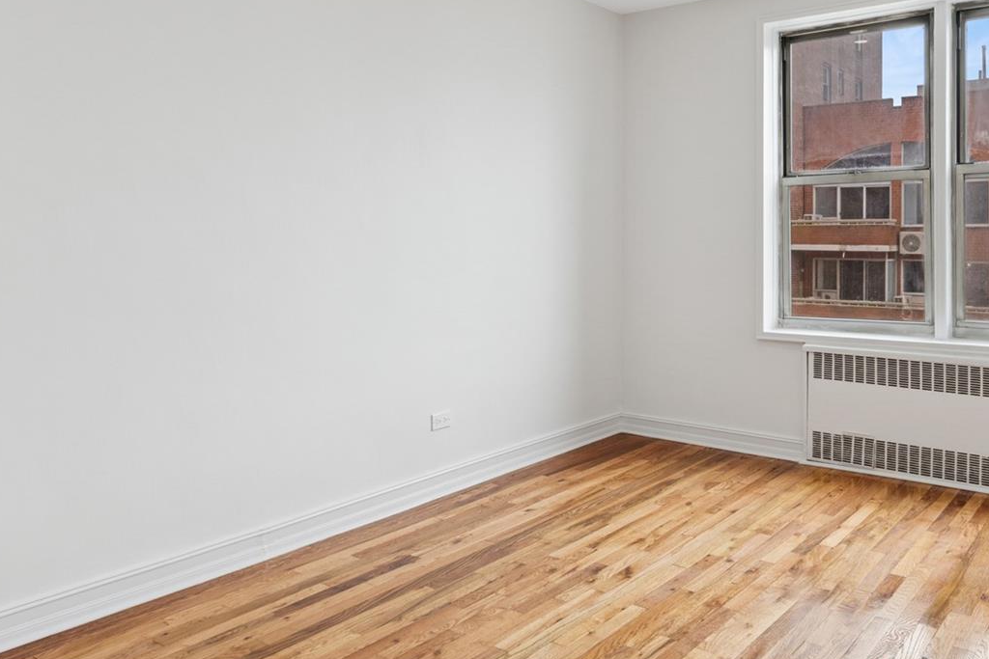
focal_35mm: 30
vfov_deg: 43.3
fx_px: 824
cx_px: 543
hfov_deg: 61.8
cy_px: 247
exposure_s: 1/50
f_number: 14
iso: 640
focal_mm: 15
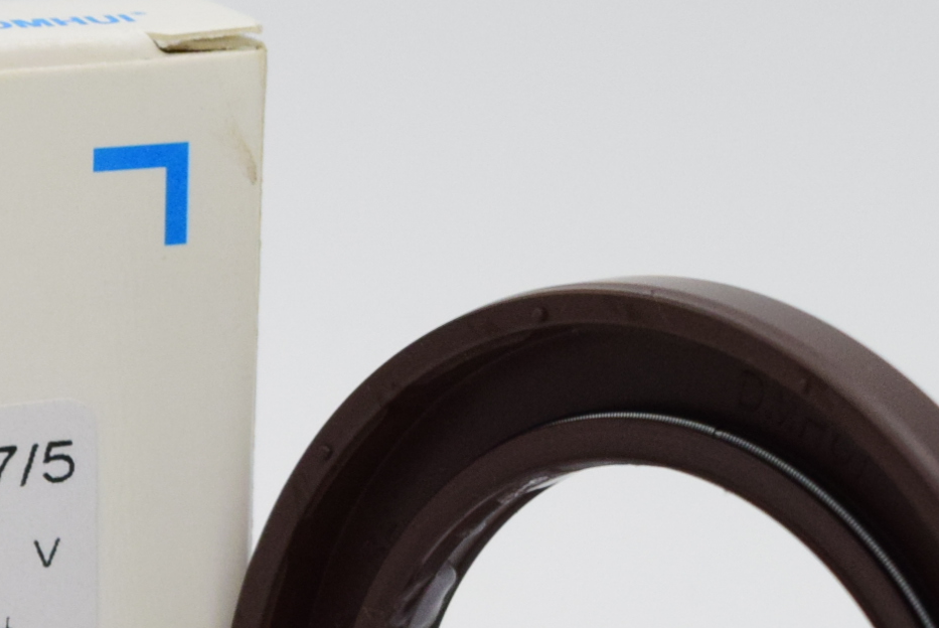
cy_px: 846
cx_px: 98
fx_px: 6908
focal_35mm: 265
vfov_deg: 5.2
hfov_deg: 7.8
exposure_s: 1/80
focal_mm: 55
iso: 1600
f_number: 8
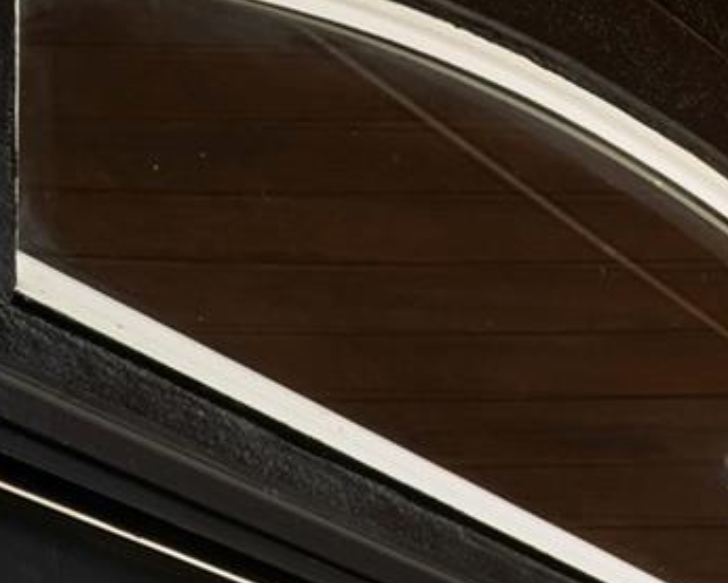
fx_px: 1681
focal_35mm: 78
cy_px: 1393
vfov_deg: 13.9
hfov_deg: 12.3
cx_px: 2068
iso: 32
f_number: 5.6
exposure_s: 1/6
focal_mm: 14
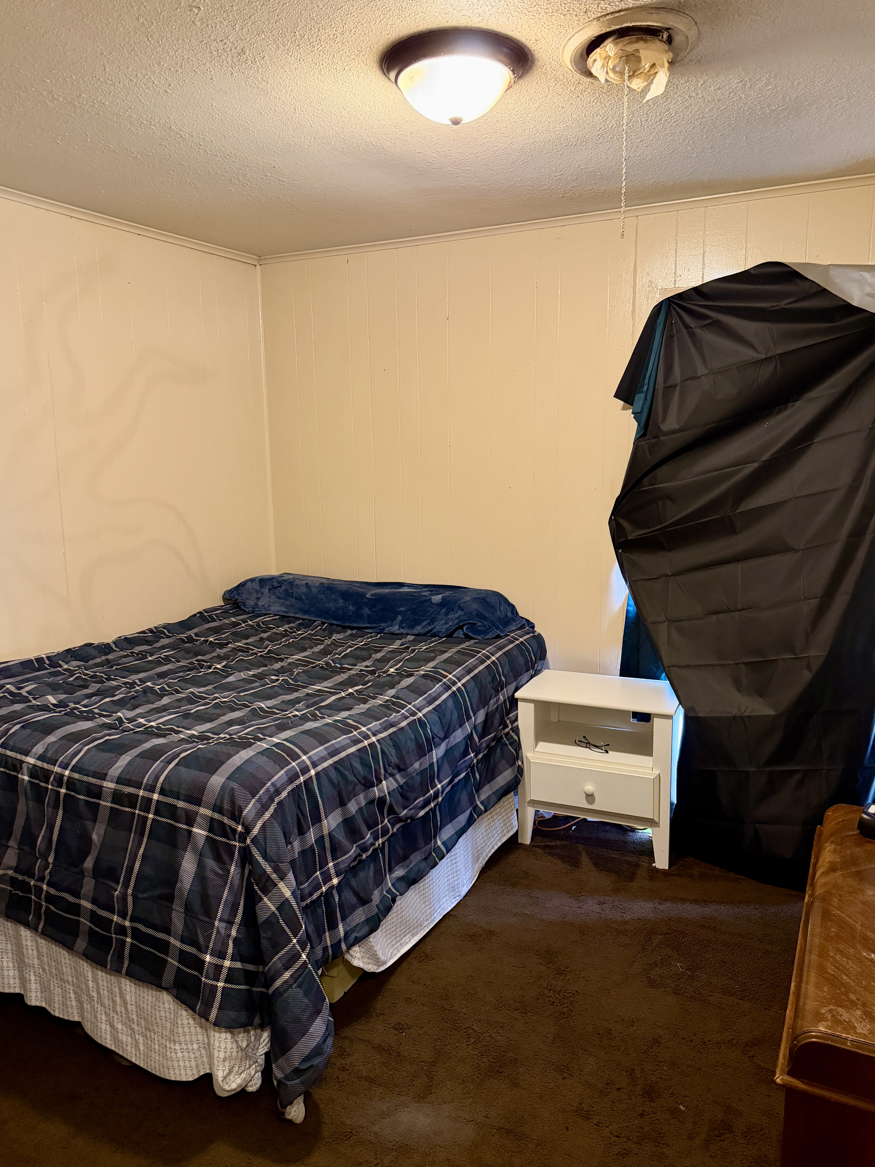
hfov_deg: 54.9
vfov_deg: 69.4
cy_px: 588
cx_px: 440
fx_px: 843
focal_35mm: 25
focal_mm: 6.76
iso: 640
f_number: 1.78
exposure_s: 1/40
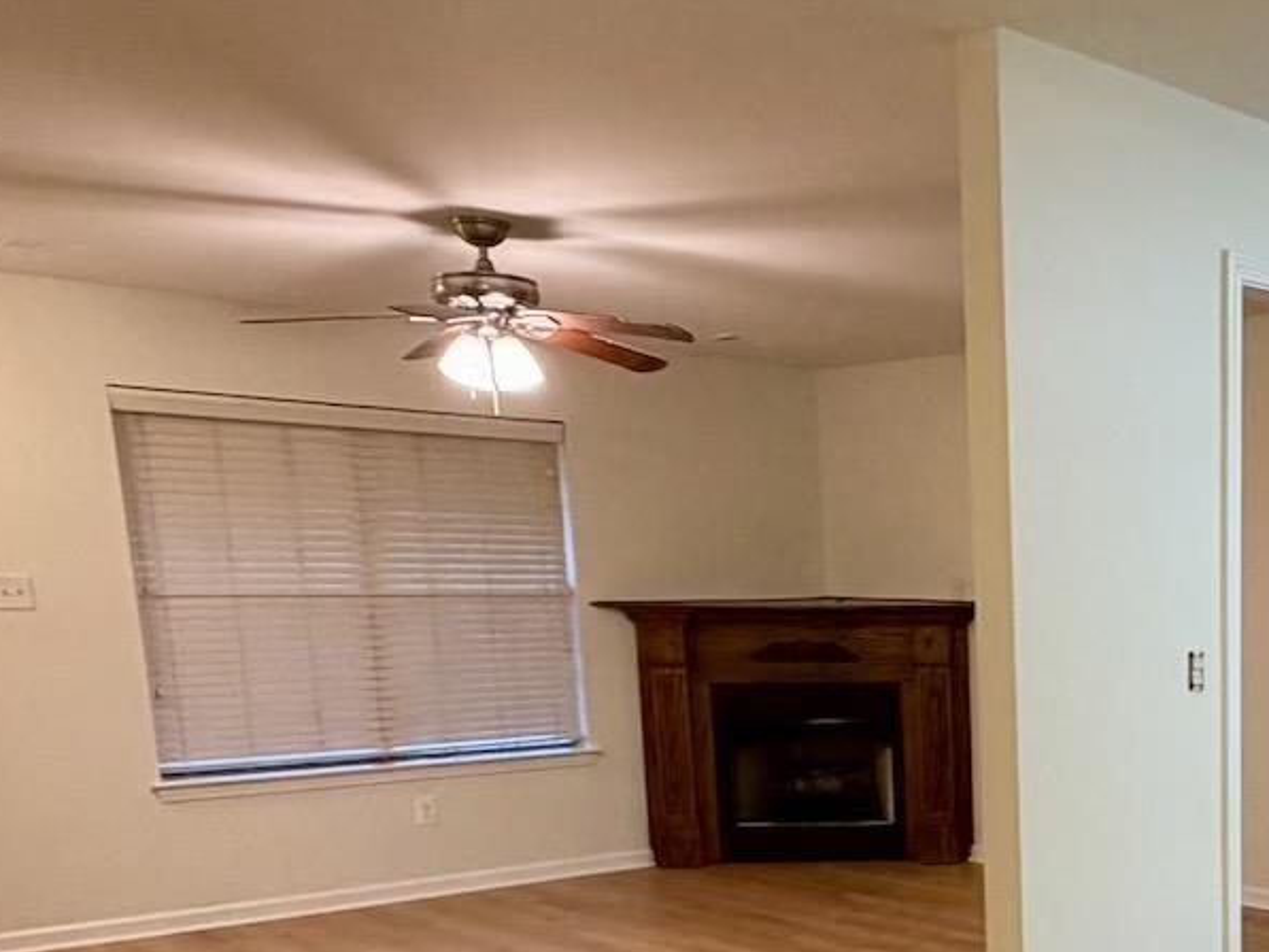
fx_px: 1650
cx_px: 1243
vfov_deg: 30.1
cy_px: 935
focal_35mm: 45
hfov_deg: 37.9
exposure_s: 1/60
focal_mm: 2.22
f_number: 2.2
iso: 250
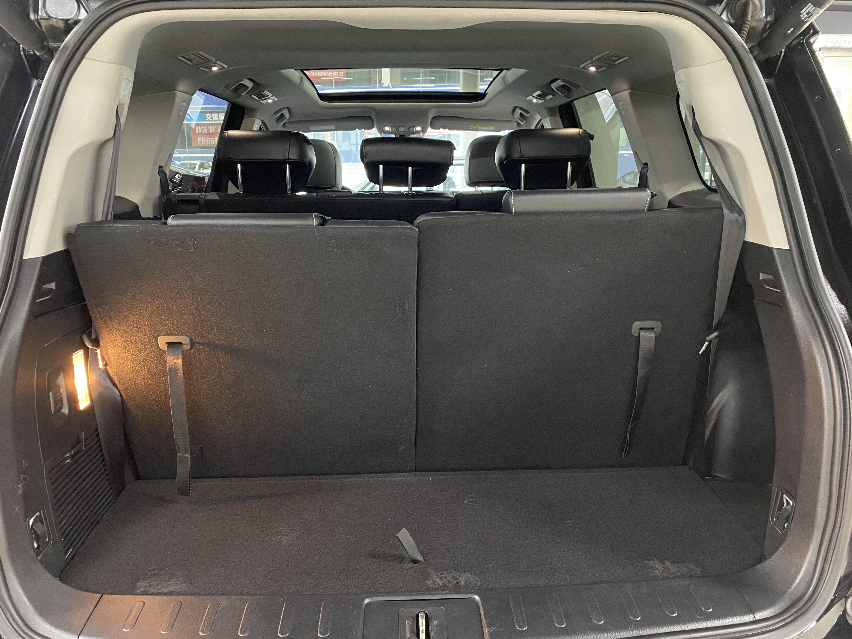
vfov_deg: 53.1
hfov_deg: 67.3
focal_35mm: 26
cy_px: 320
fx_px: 640
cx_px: 426
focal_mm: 4.25
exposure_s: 1/25
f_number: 1.8
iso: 640
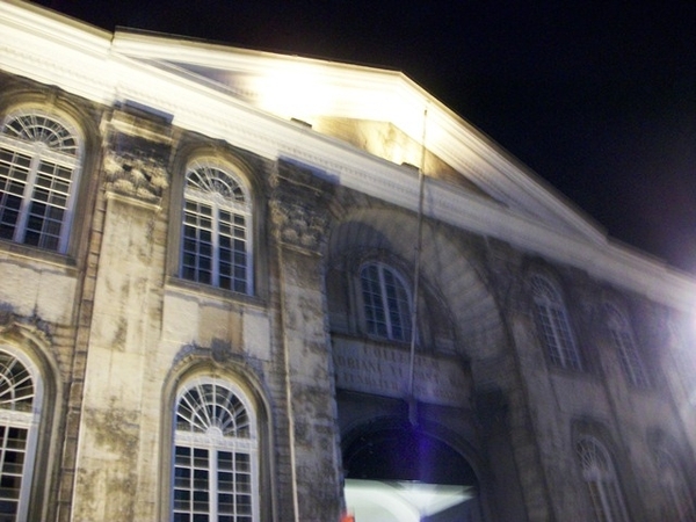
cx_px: 348
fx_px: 643
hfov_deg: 56.8
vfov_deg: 44.2
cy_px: 261
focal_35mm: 32
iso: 250
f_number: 2.9
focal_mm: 5.7
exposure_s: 1/2
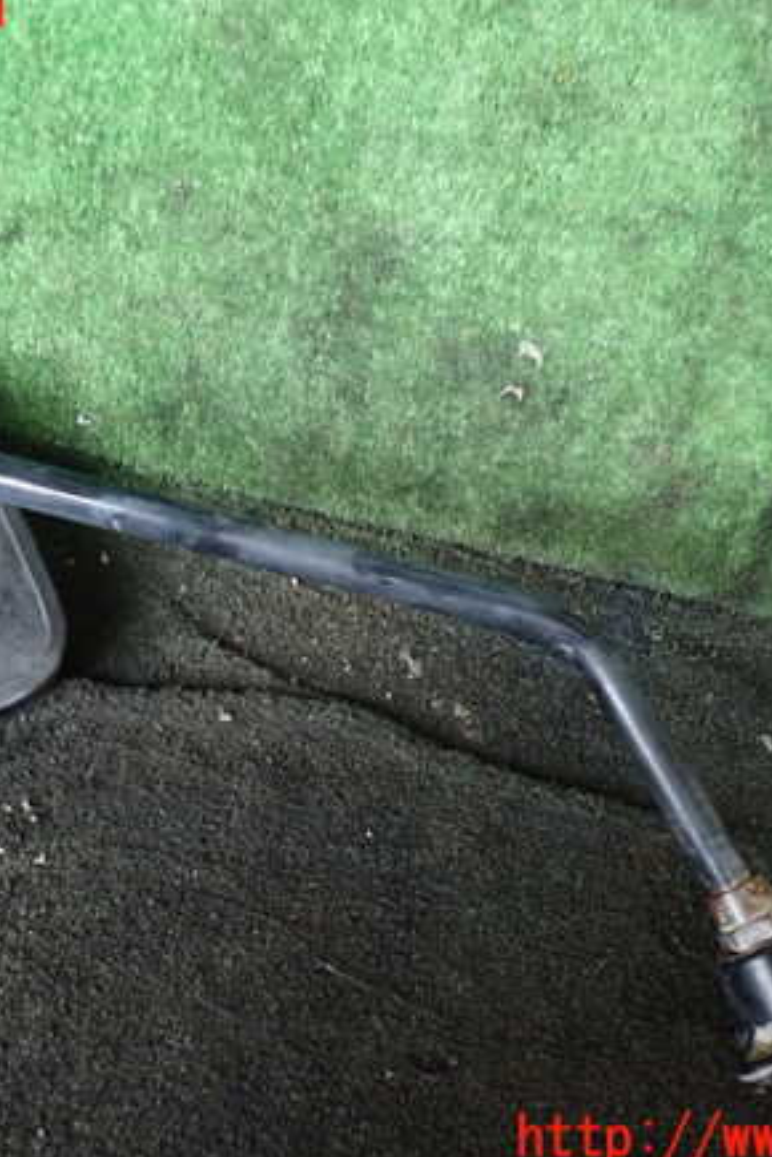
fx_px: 1383
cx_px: 319
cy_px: 575
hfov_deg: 31.1
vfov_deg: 45.4
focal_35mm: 43
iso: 800
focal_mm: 5.4
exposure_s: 1/20
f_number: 2.3
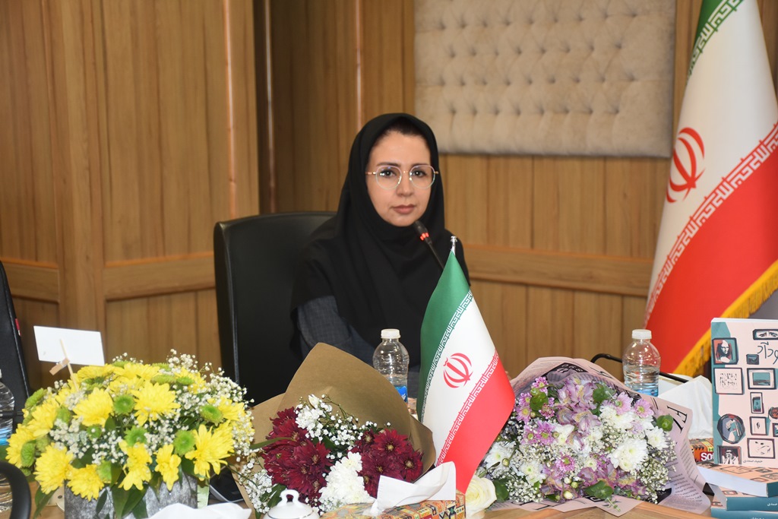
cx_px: 389
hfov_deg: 29.9
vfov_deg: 20.2
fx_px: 1459
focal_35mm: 68
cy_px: 260
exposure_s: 1/60
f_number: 4.5
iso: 720
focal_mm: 45
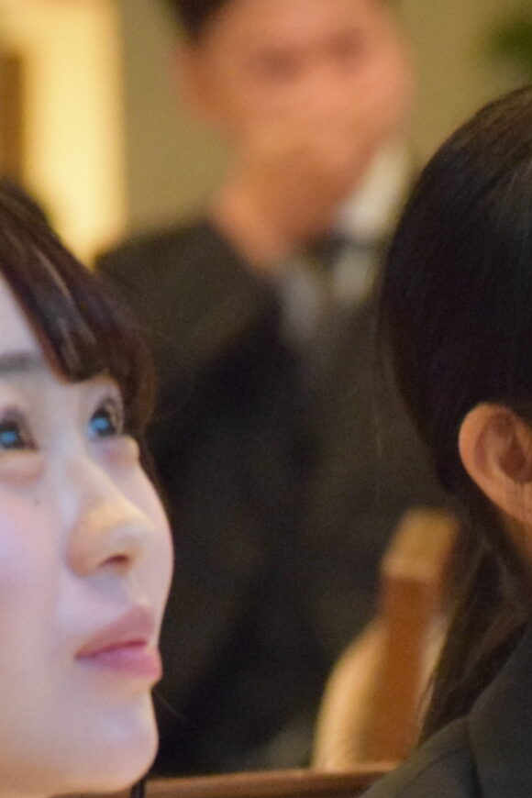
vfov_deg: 3.3
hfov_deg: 2.2
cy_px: 761
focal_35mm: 618
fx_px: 13698
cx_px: 382
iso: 6400
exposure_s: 1/20
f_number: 5.6
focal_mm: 140
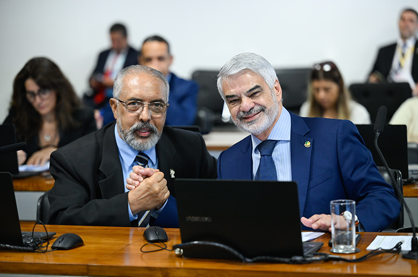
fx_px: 1333
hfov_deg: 17.8
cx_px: 209
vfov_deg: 11.9
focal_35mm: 115
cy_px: 138
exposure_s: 1/200
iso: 2000
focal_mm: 115
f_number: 2.8
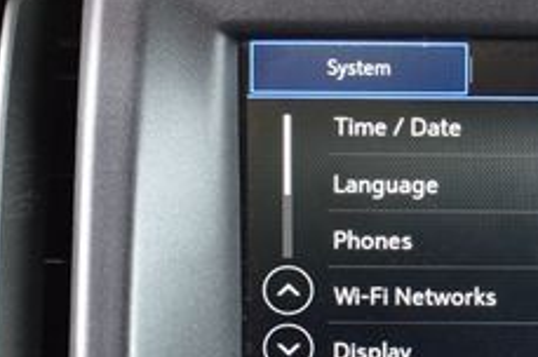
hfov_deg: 18.4
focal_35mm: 109
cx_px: 498
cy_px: 186
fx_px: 1627
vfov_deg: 12.5
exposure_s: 1/20
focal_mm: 26
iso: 400
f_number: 6.3
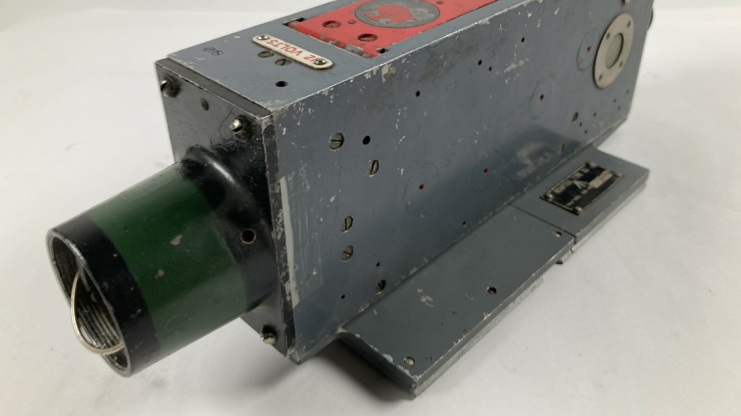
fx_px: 629
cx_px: 378
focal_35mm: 32
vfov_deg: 36.4
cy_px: 155
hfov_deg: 61.0
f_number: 1.8
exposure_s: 1/100
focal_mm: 3.99
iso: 64
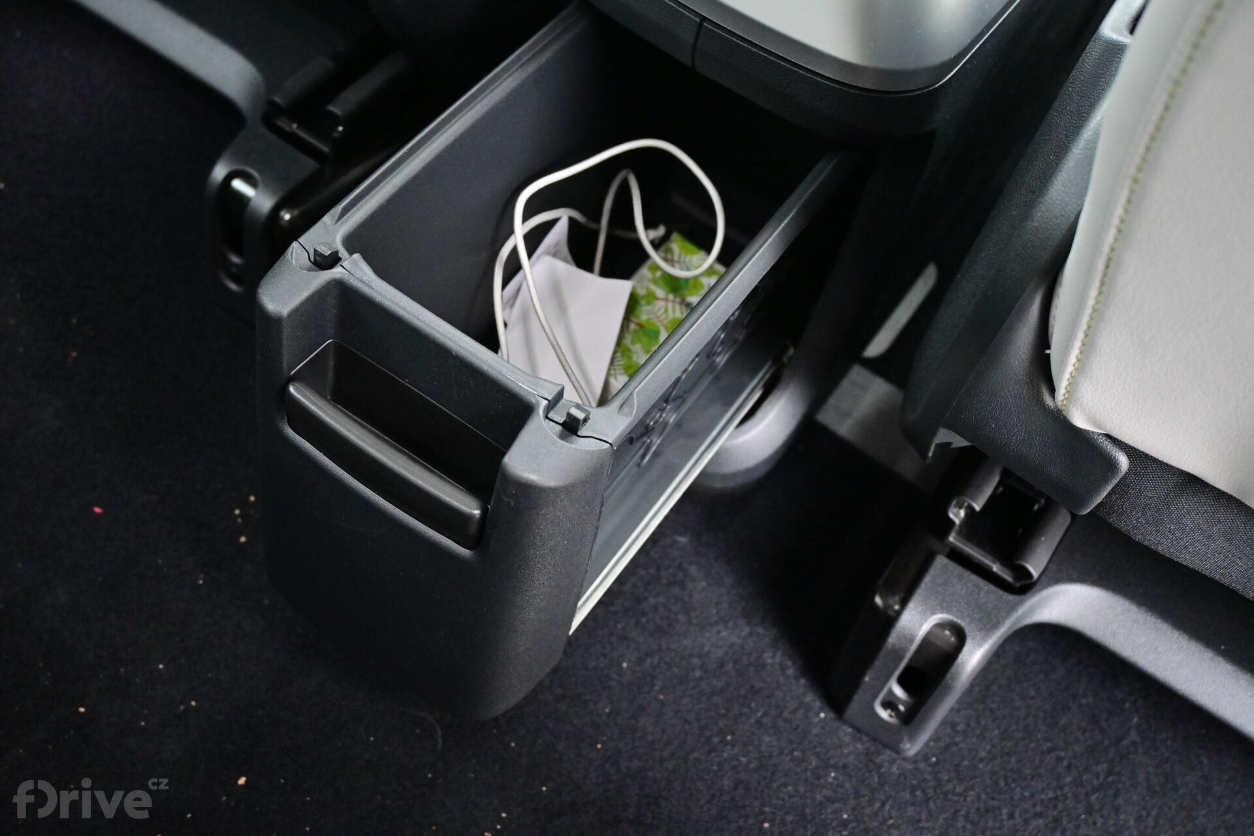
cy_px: 418
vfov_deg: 32.4
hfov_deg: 47.2
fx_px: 1437
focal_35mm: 41
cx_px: 627
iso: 2000
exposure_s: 1/40
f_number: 4.5
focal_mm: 27.5
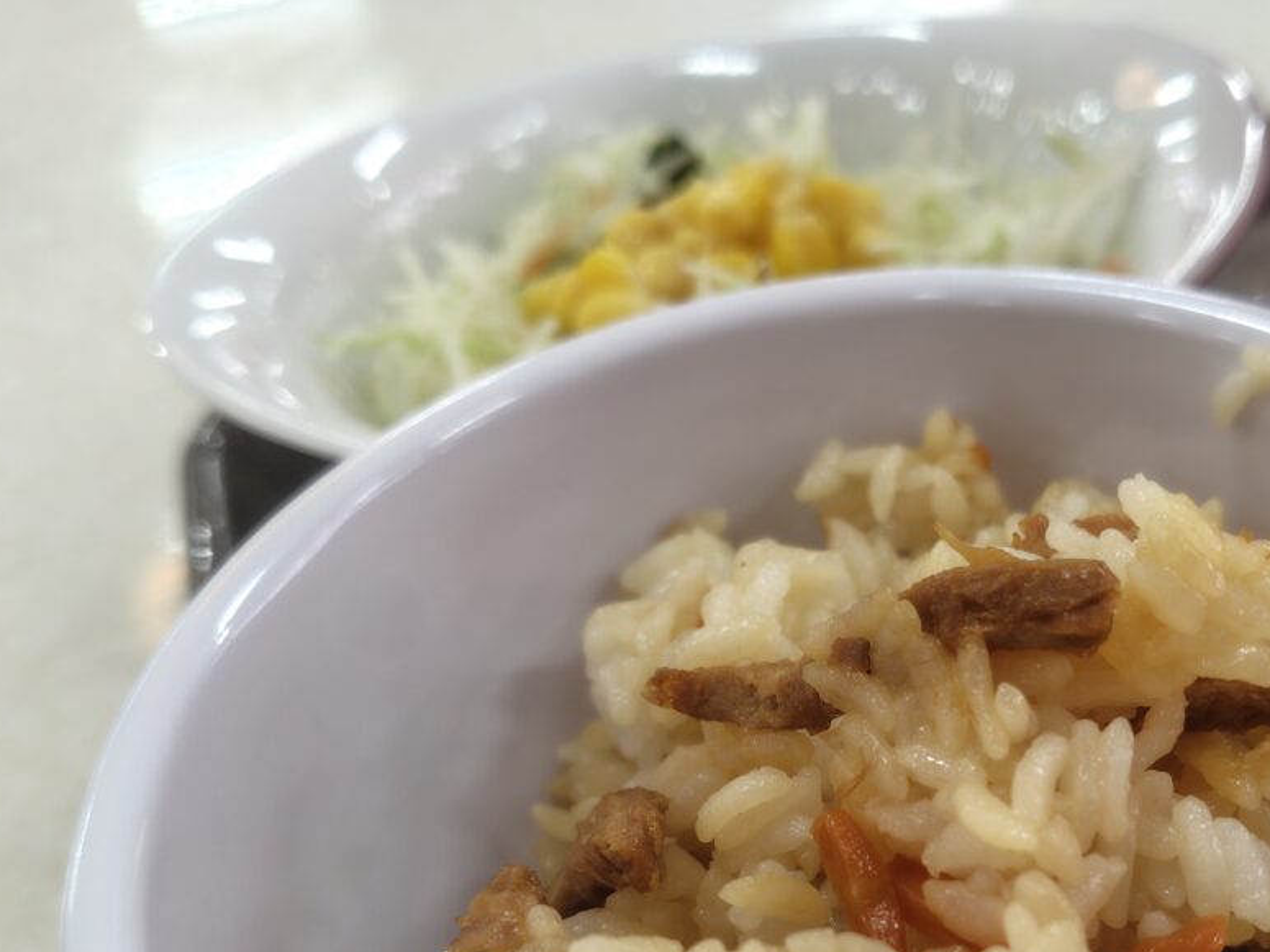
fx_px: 1394
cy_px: 734
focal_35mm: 38
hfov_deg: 47.9
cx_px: 880
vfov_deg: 36.7
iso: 166
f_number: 1.9
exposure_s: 1/60
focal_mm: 5.6
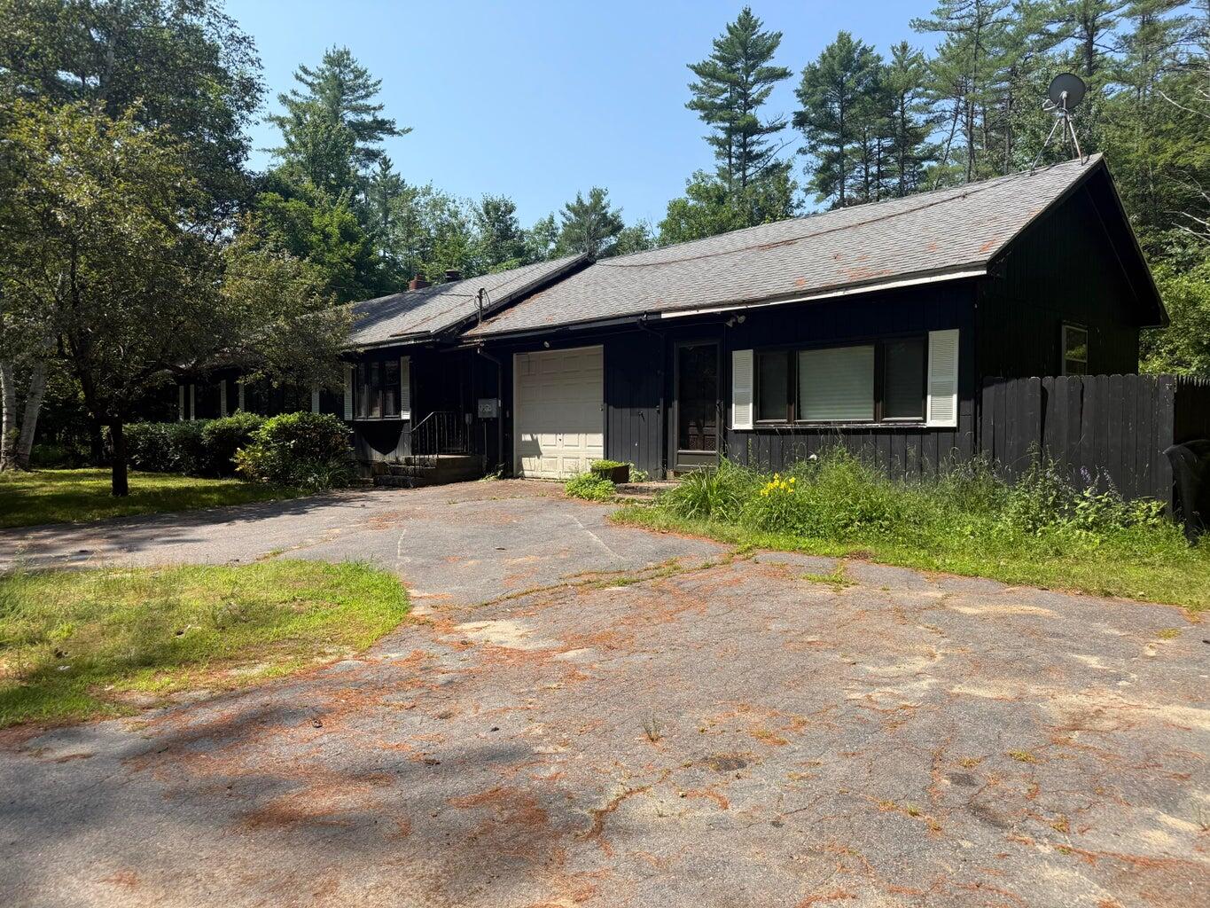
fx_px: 839
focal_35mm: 24
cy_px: 454
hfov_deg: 71.6
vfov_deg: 56.8
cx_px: 605
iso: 80
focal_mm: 6.76
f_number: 1.78
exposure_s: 1/2907
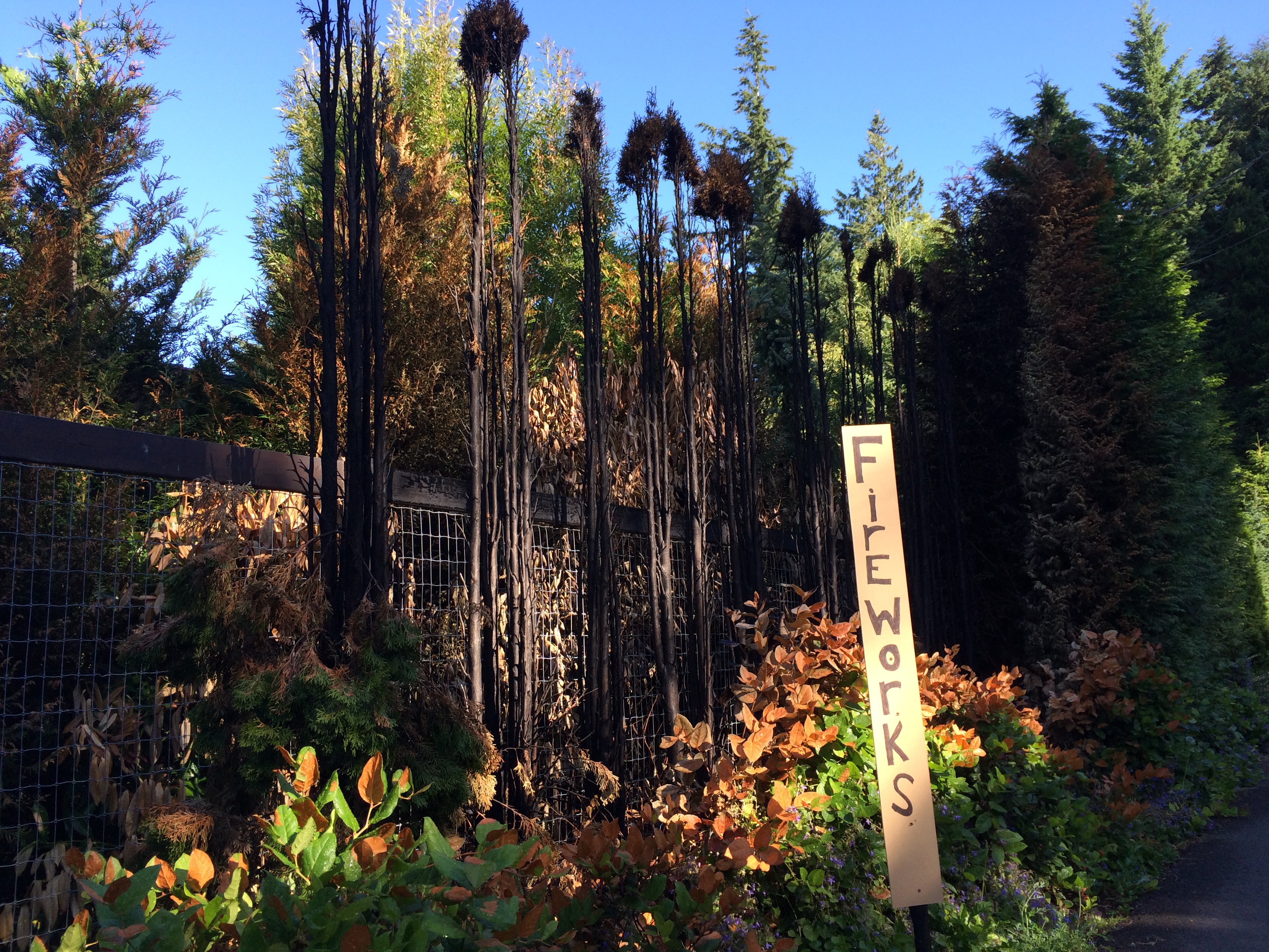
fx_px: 1063
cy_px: 476
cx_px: 634
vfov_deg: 48.2
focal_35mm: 29
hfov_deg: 61.7
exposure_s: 1/456
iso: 32
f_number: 2.2
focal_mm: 4.15
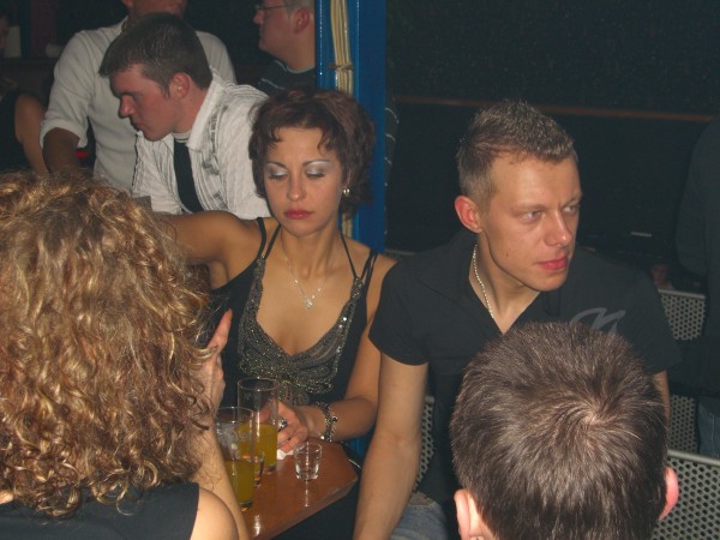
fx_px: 1186
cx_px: 360
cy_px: 270
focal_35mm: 57
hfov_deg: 33.8
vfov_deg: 25.7
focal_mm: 11.8
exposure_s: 1/60
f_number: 3.6
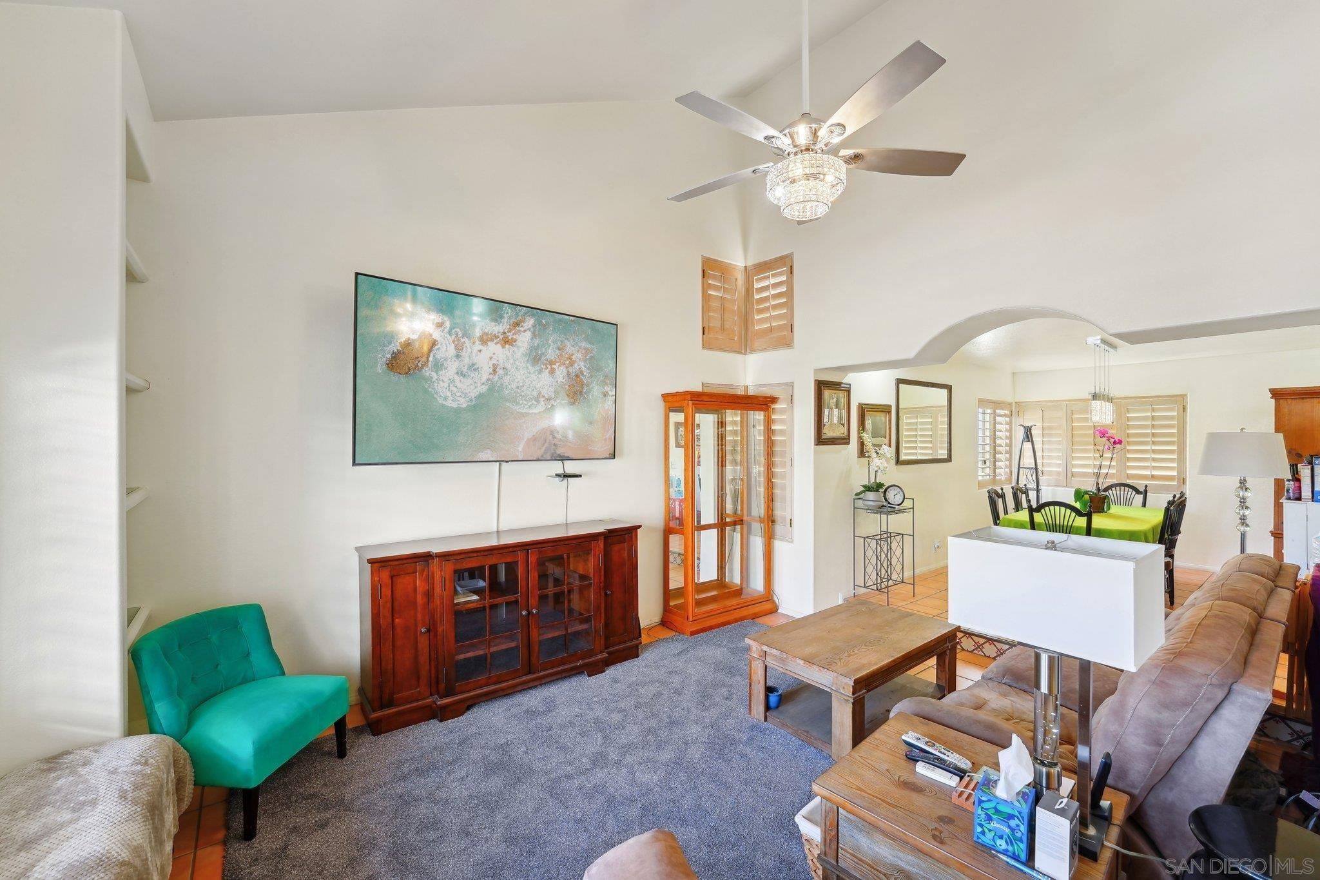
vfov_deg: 81.2
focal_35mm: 14
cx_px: 660
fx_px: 513
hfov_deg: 104.3
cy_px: 440
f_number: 8
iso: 320
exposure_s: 1/40
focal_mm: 14
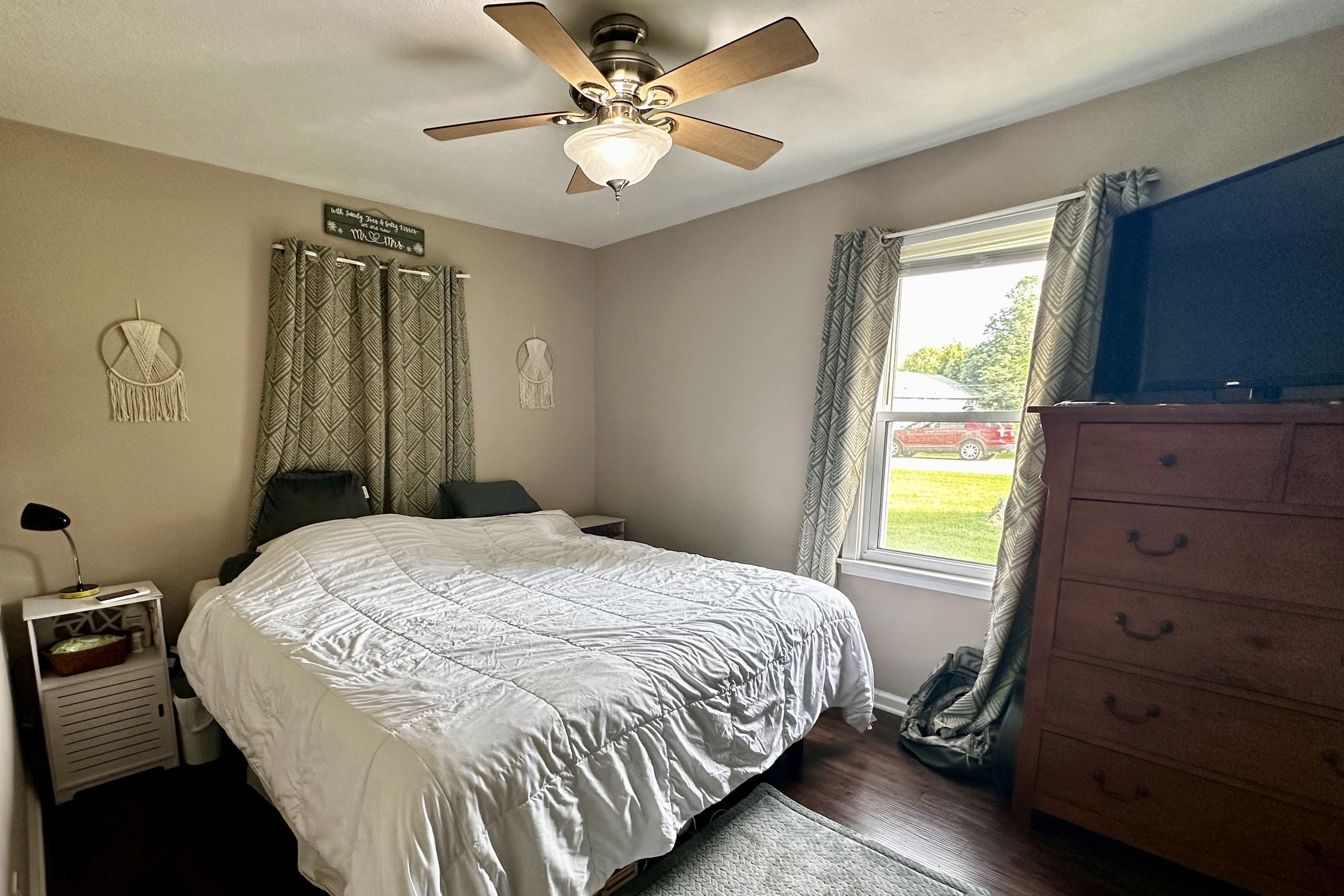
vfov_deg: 70.0
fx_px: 635
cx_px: 574
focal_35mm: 17
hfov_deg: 92.6
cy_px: 519
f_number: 2.2
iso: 200
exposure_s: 1/120
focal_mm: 2.22
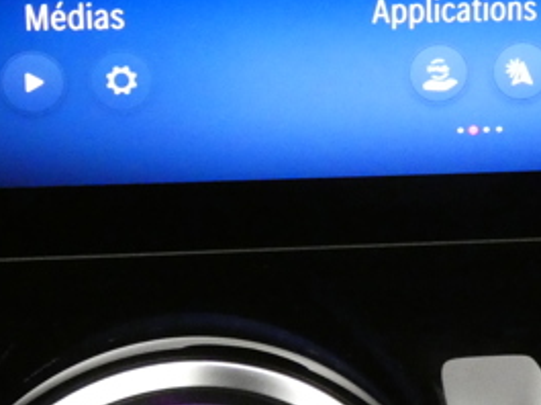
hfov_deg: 15.7
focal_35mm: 124
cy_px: 102
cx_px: 484
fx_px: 1935
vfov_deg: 11.9
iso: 1600
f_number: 3.6
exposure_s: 1/25
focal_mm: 7.3
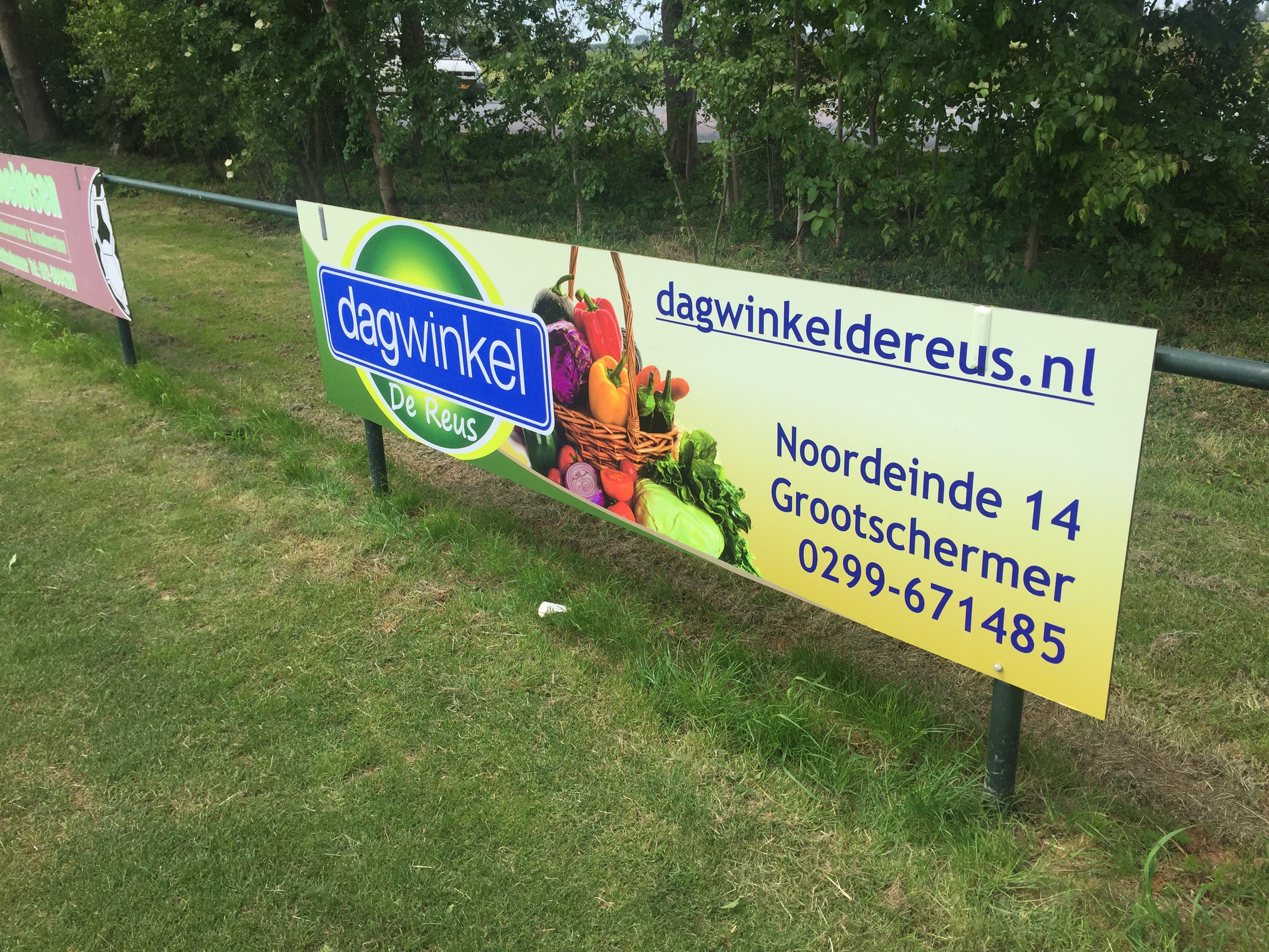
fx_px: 1063
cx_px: 634
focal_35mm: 29
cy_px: 476
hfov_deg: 61.7
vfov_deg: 48.2
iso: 32
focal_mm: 4.15
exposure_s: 1/1721
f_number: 2.2
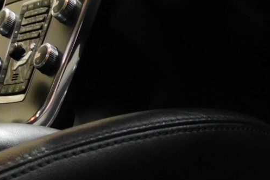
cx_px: 263
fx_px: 577
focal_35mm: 77
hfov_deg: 25.2
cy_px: 314
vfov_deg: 15.5
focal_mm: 4
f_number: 3
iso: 400
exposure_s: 1/20
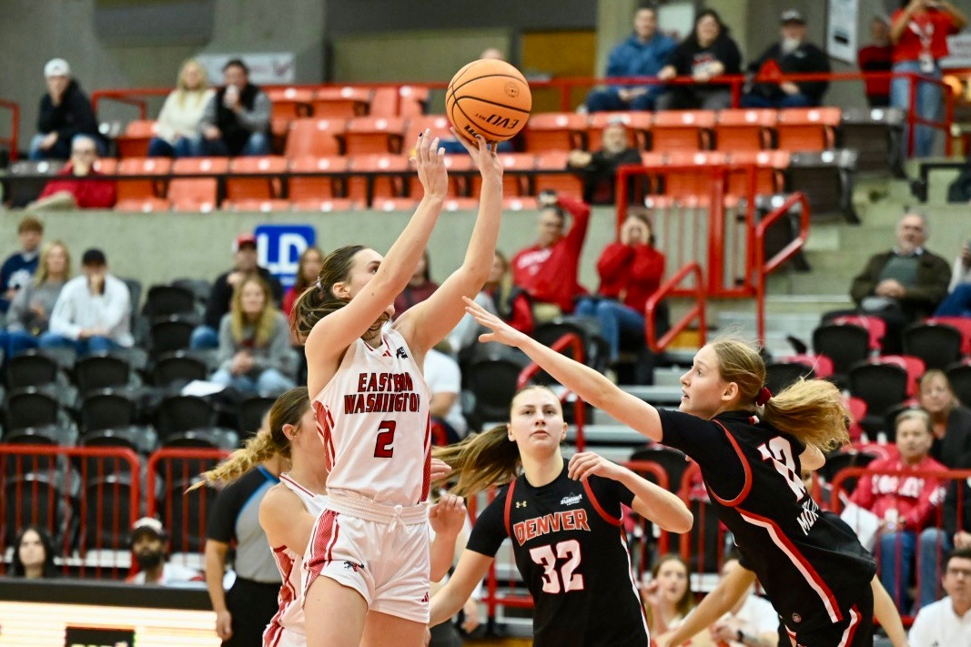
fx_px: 2724
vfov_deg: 13.5
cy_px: 324
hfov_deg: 20.2
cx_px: 486
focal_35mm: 101
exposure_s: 1/1250
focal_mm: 101
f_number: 2.8
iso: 6400
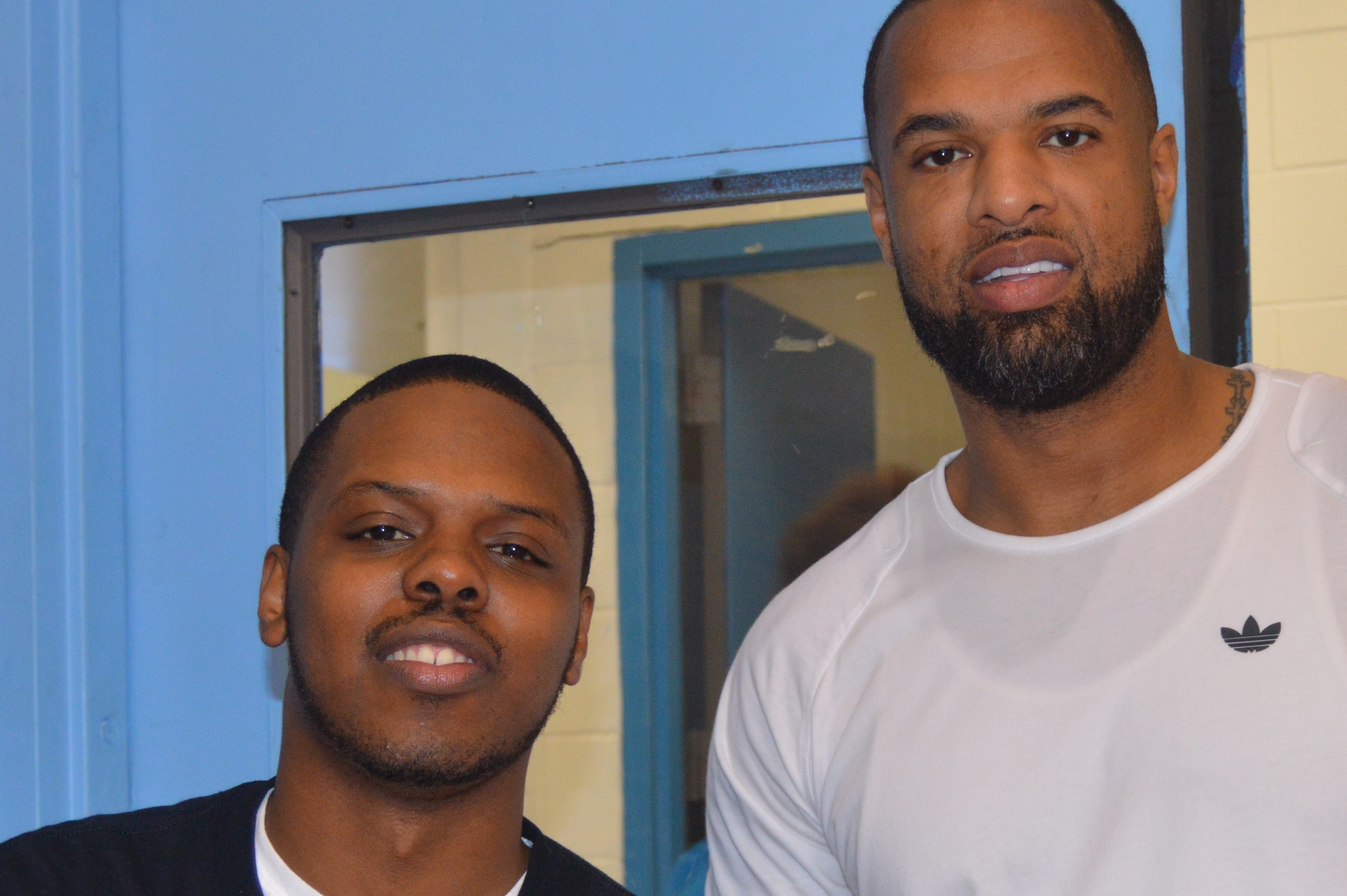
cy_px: 759
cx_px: 918
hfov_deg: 24.1
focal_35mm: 84
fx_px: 3140
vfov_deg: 16.1
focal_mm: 28
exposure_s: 1/60
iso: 560
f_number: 4
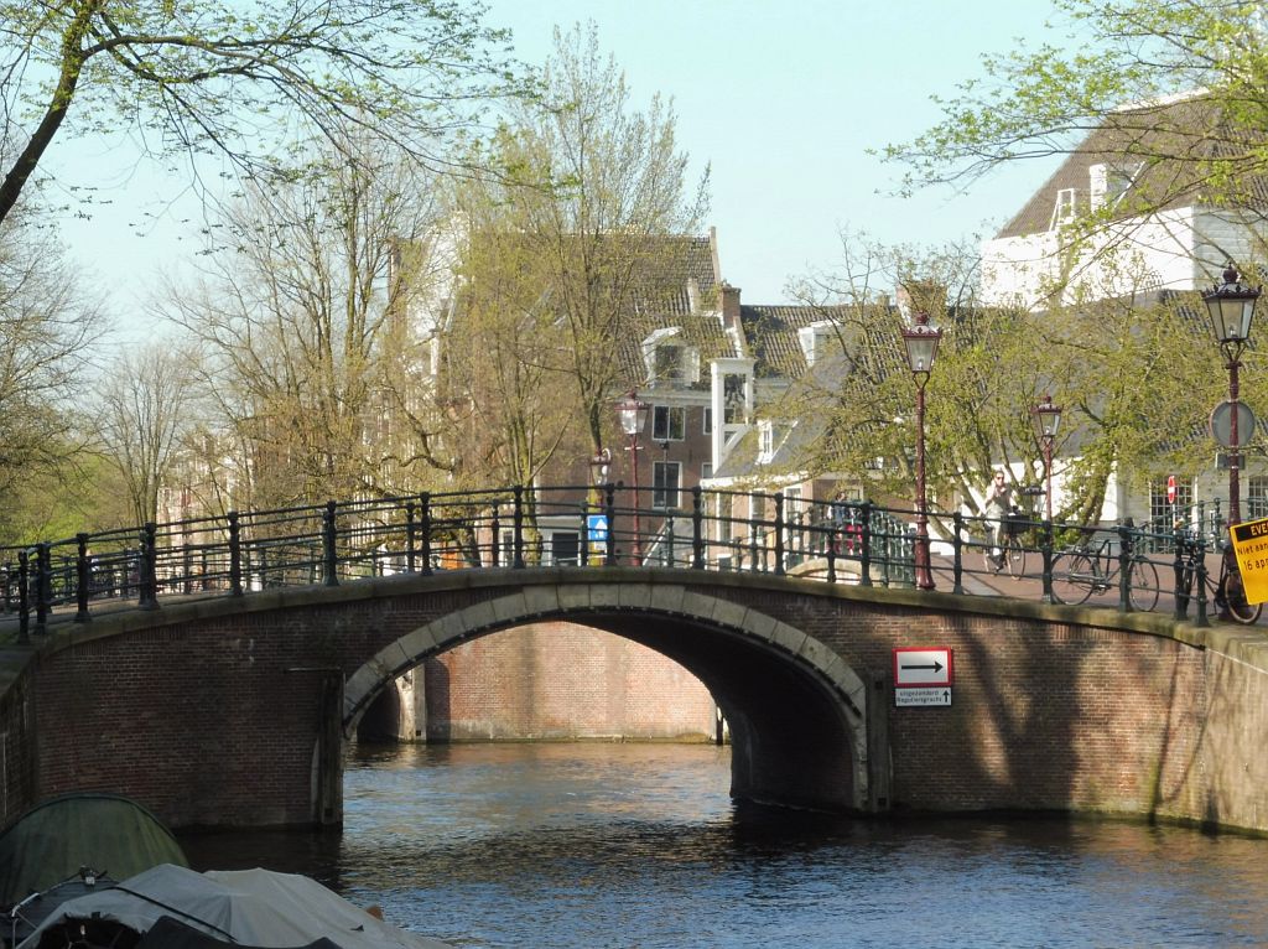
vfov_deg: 11.5
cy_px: 474
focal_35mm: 129
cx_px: 634
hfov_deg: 15.3
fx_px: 4721
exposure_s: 1/125
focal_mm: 23.1
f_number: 7.1
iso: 100
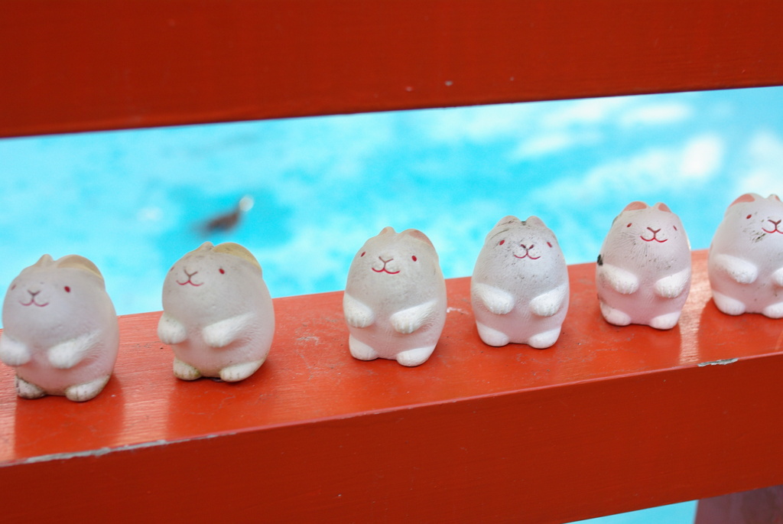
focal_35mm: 52
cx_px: 392
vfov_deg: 25.8
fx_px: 1143
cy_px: 262
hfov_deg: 37.8
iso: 200
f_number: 5.6
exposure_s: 1/60
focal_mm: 35
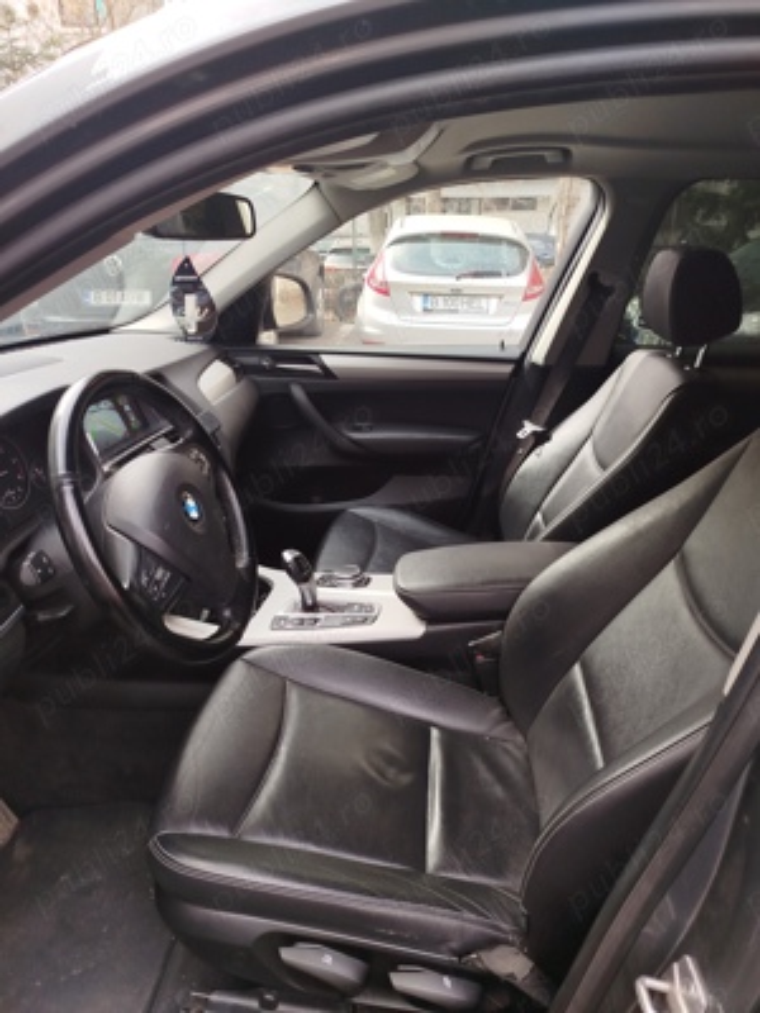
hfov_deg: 56.8
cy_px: 506
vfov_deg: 71.6
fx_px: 703
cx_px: 380
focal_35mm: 24
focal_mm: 5.31
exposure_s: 1/101
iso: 50
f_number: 1.7
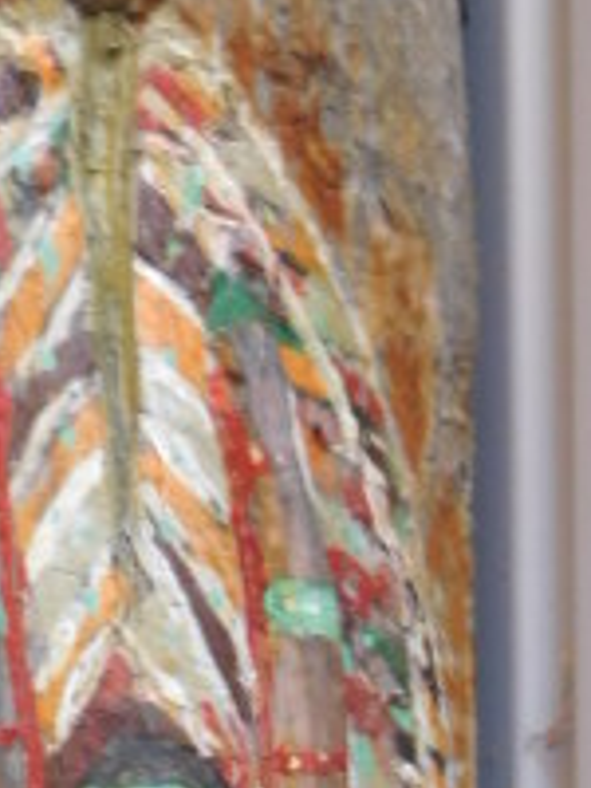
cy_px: 1123
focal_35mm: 80
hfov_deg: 18.4
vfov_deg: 21.2
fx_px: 1821
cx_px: 264
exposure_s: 1/40
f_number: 3.4
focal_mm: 4.5
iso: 125
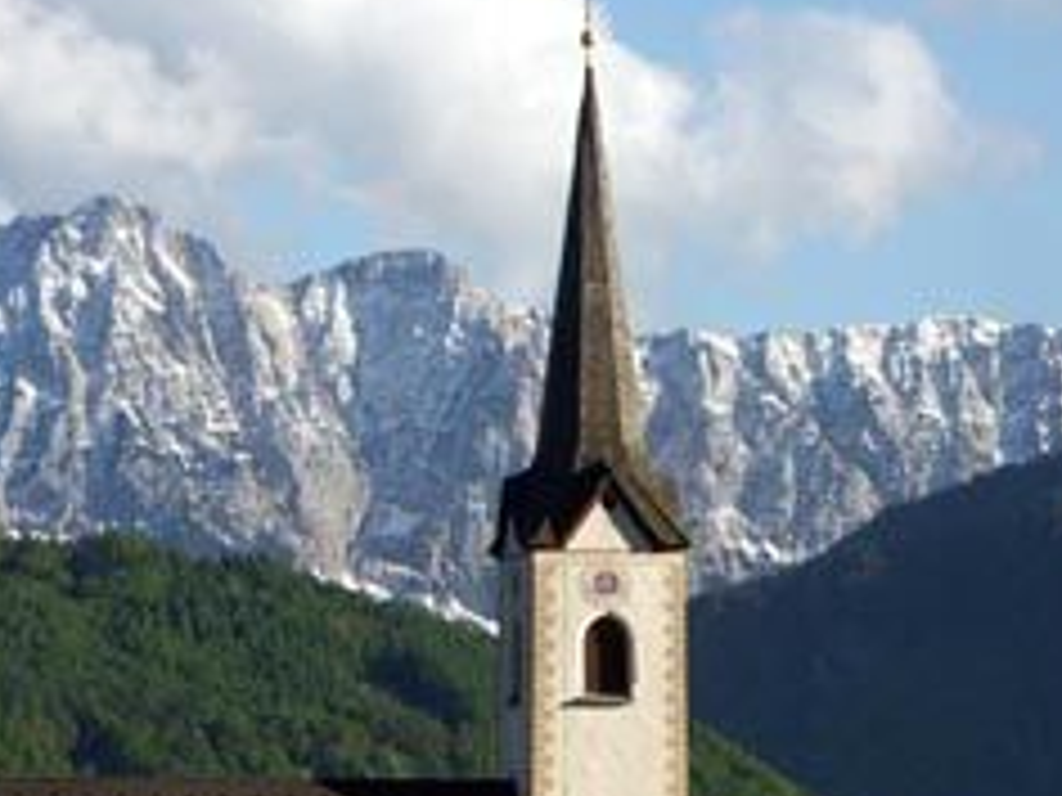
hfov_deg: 6.7
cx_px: 205
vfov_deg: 5.0
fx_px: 9112
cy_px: 501
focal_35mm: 297
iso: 100
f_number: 11
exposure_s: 1/200
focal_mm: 42.18
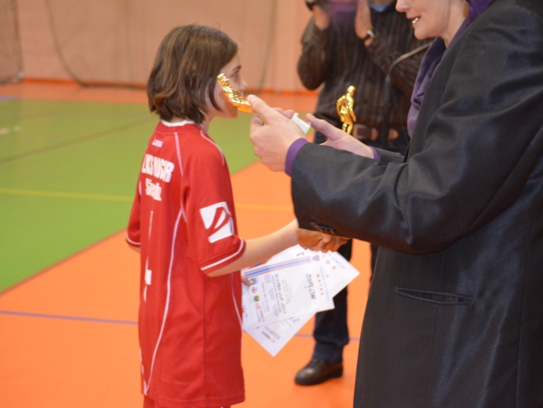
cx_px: 284
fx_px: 1421
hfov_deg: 21.6
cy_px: 204
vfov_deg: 16.3
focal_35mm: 91
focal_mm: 55
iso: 3200
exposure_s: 1/60
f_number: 4
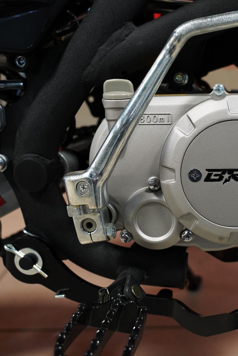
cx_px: 227
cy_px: 177
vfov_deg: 51.9
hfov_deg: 33.5
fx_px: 367
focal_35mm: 37
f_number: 4
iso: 2500
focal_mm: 24
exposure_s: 1/60
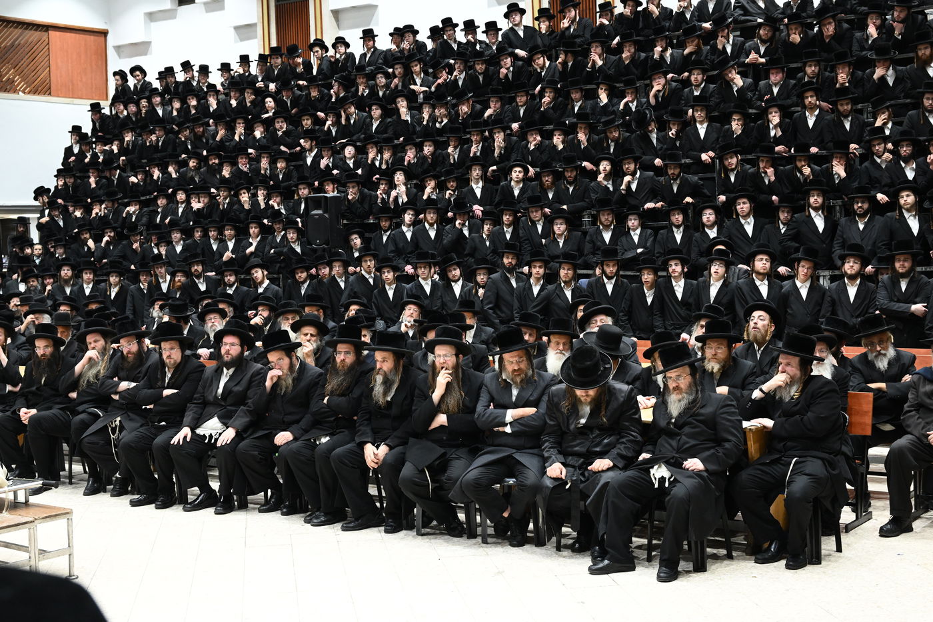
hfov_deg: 38.9
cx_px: 466
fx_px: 1322
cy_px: 311
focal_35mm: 51
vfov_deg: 26.5
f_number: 5.6
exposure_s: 1/100
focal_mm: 51
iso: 3200
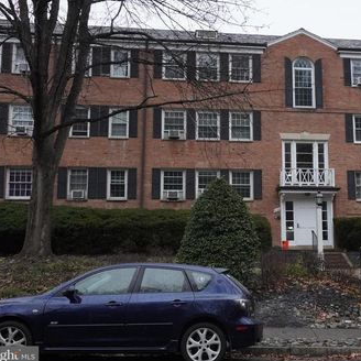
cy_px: 182
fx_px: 527
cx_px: 254
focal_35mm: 45
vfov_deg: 37.8
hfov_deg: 37.2
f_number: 9
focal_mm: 23
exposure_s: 1/400
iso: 2000
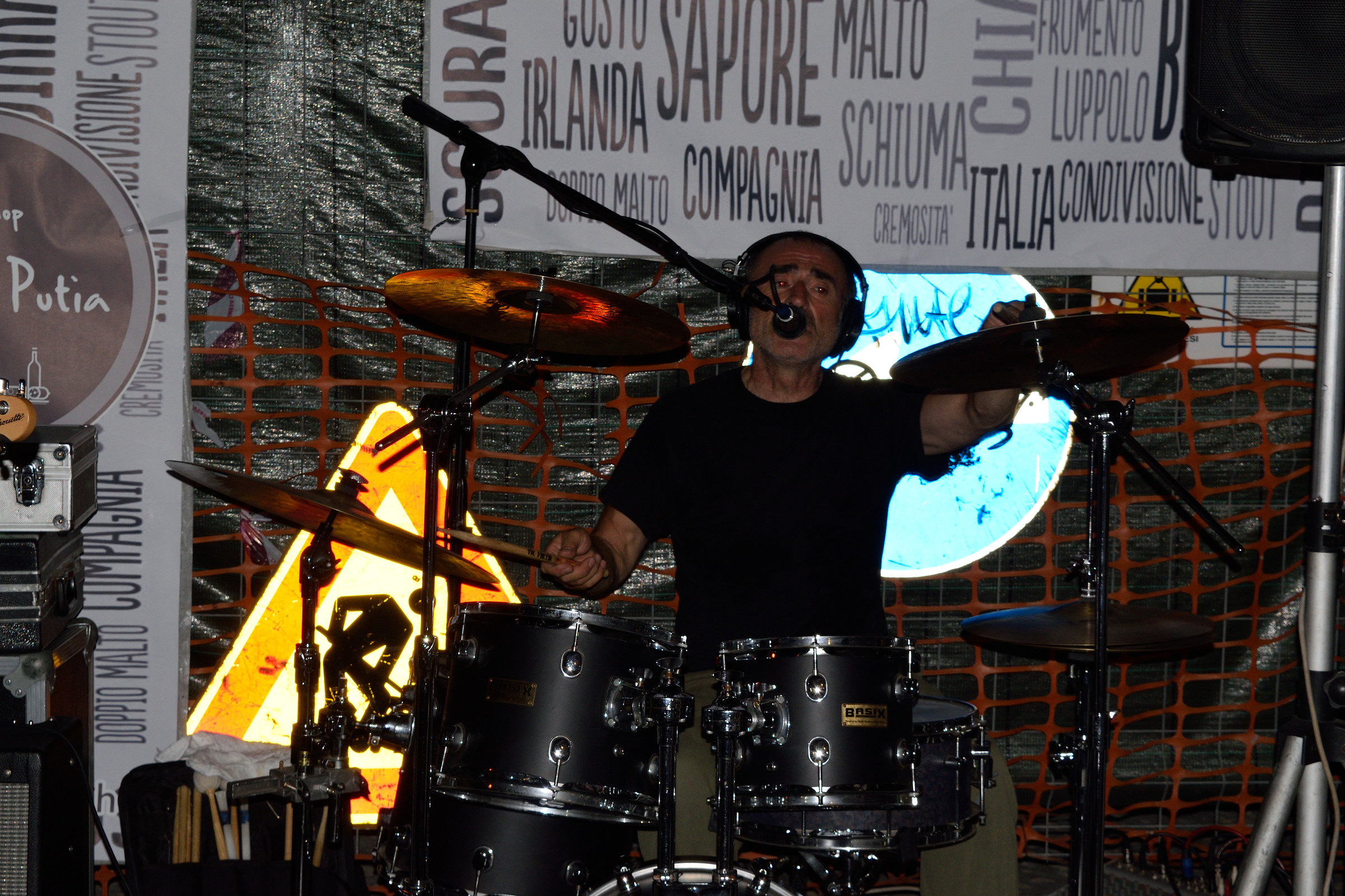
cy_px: 448
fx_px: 3082
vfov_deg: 16.6
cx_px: 672
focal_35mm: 82
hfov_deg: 24.6
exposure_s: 1/60
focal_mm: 55
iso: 800
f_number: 10
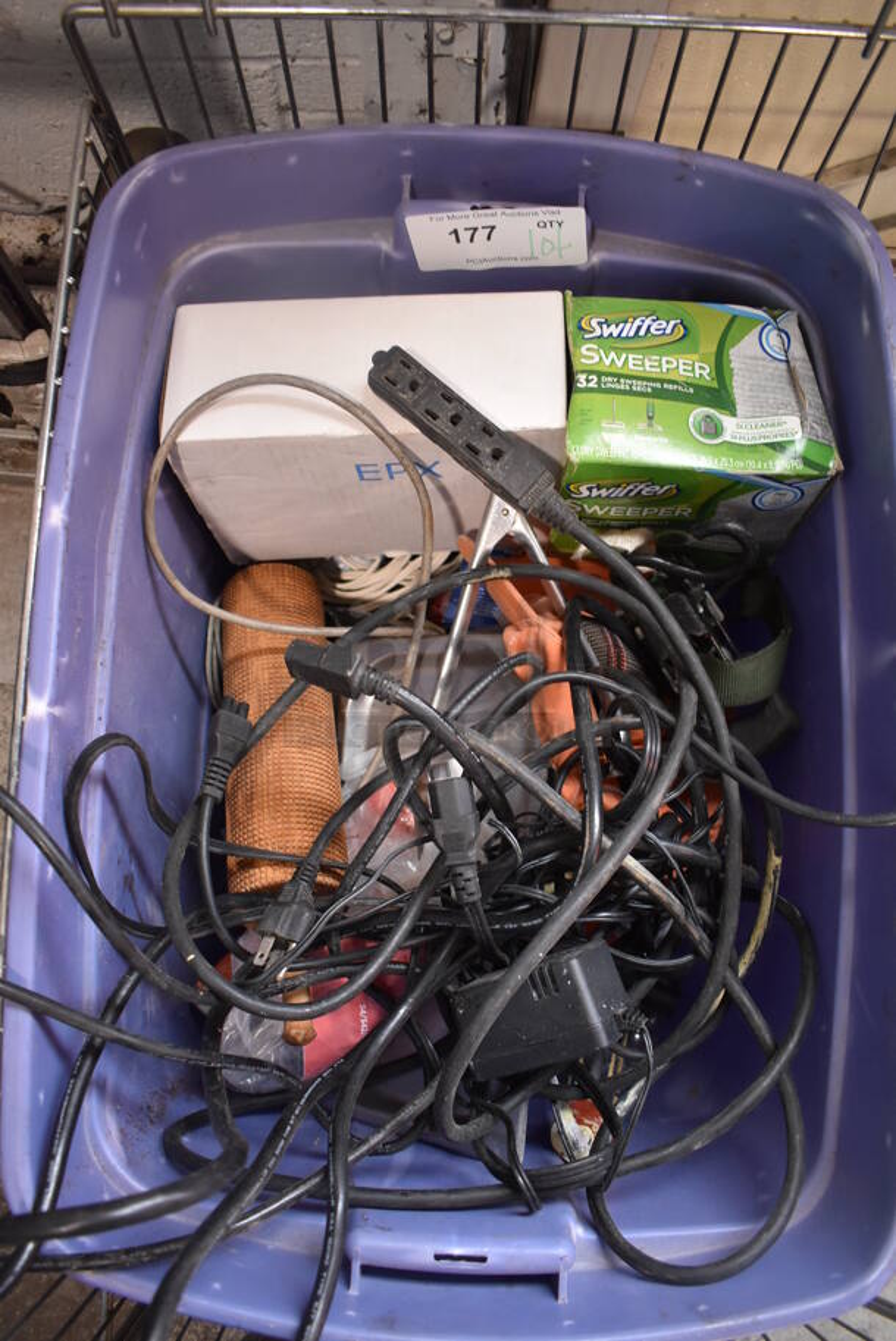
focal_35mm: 27
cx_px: 448
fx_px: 1006
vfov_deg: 67.3
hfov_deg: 48.0
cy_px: 670
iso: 1100
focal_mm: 18
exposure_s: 1/125
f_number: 3.5
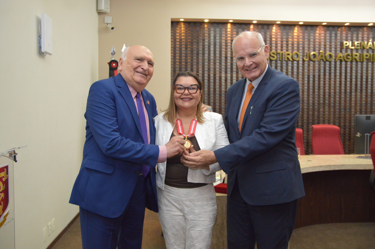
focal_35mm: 30
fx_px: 312
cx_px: 188
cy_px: 124
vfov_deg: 43.5
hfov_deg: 62.0
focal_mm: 20
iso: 2800
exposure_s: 1/200
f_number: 3.2
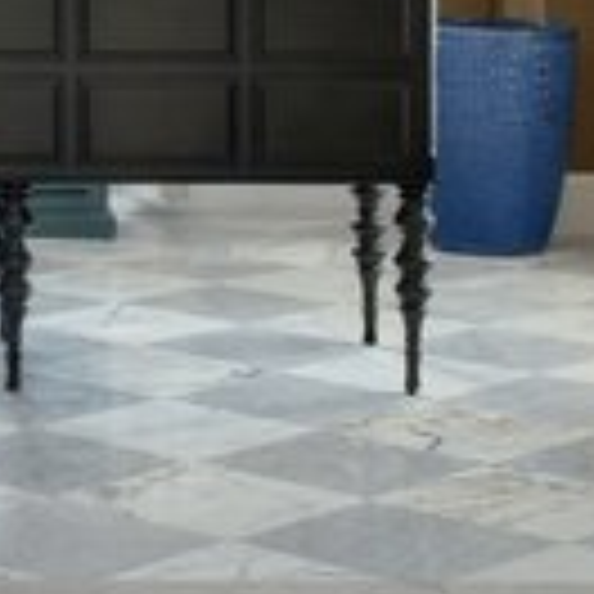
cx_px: -207
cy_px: -184
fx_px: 2796
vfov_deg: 11.8
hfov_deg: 11.8
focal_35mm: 144
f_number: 16
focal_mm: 28
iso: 125
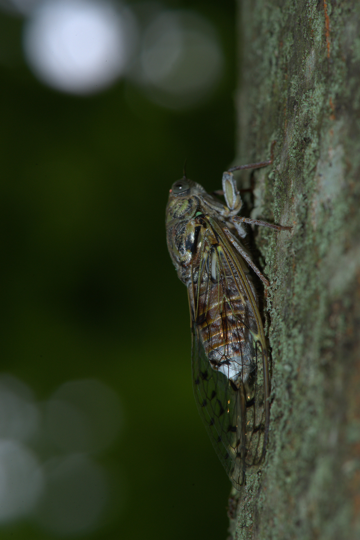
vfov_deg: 19.4
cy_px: 270
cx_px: 180
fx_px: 1574
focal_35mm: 105
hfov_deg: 13.1
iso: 400
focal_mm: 105
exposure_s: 1/60
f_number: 20
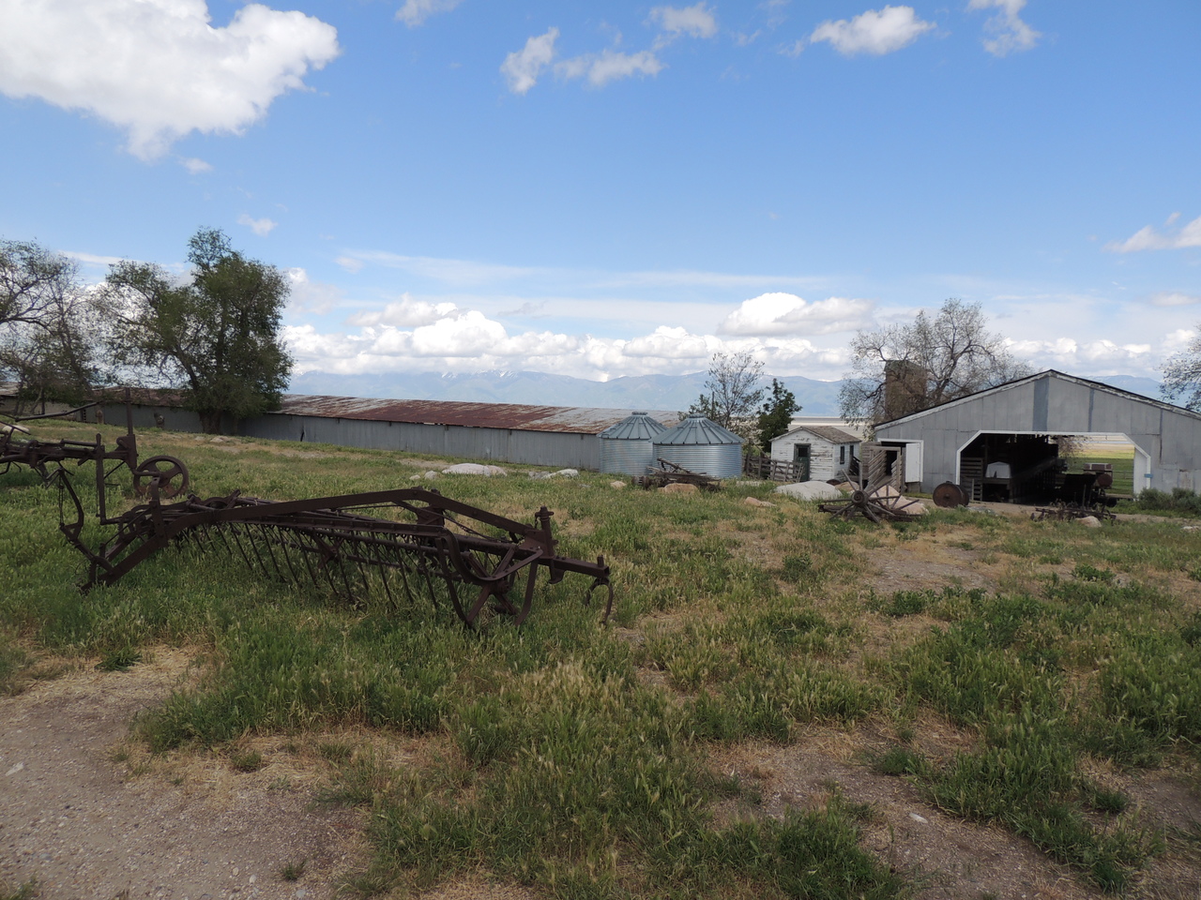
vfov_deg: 56.8
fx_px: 833
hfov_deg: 71.6
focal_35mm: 24
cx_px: 600
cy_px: 450
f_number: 3
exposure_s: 1/1250
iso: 100
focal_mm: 4.3
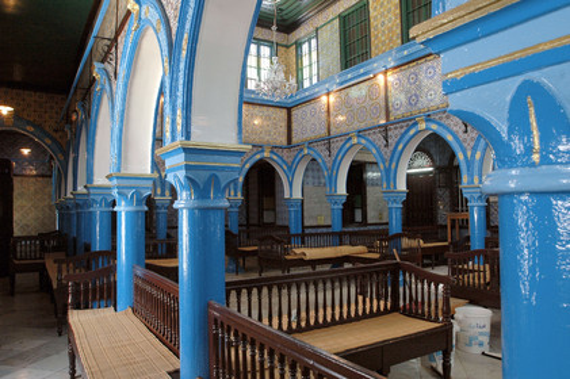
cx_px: 285
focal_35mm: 26
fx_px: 403
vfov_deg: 50.3
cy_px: 190
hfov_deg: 70.5
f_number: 7.1
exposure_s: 1/30
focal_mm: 17
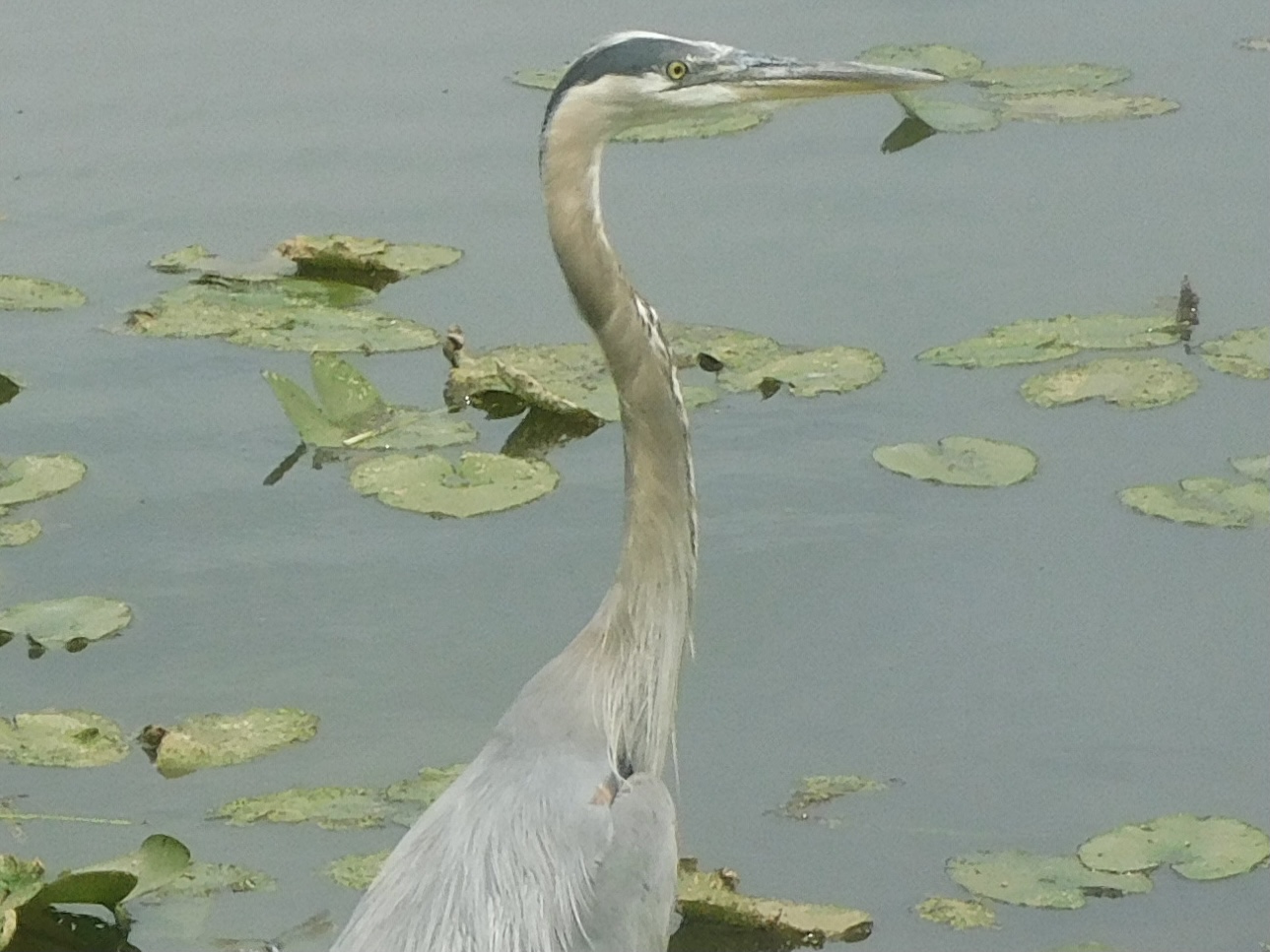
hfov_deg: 15.8
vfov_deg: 11.9
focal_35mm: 125
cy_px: 476
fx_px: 4586
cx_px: 635
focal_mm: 22.4
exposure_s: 1/500
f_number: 5
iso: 125
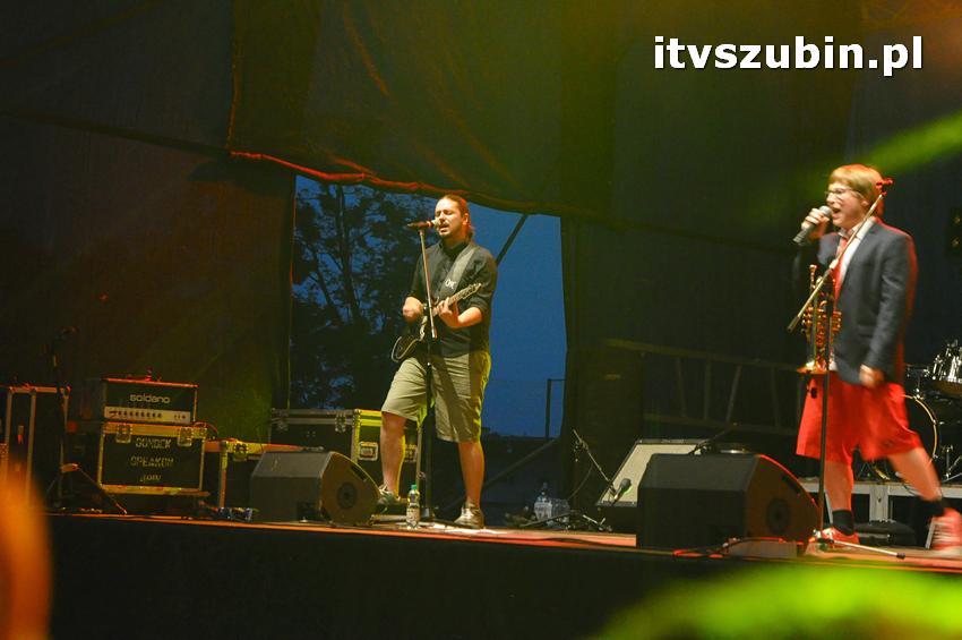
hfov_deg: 24.6
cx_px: 481
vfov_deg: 16.5
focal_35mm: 82
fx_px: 2202
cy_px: 320
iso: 3200
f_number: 4.5
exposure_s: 1/30
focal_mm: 55
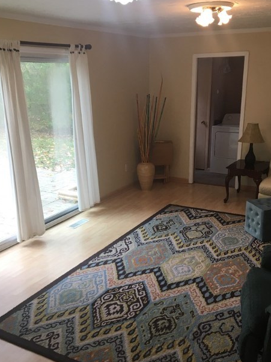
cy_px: 207
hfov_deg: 38.6
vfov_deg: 50.0
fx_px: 386
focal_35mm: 37
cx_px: 146
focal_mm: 4.15
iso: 25
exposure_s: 1/40
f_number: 2.2
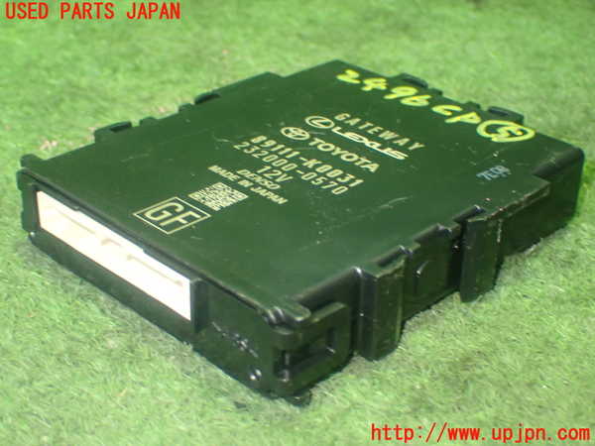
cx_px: 298
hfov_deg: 31.2
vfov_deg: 23.7
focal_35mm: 62
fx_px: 1066
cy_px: 223
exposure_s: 1/15
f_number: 3.6
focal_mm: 11.09
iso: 1000
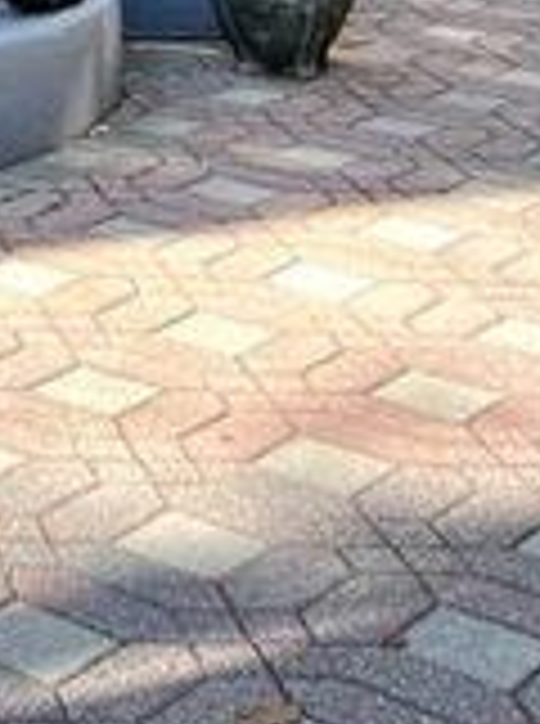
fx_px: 2255
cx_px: -441
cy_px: -596
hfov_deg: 12.4
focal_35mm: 108
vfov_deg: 15.5
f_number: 1.5
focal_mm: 5.7
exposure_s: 1/1009
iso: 50
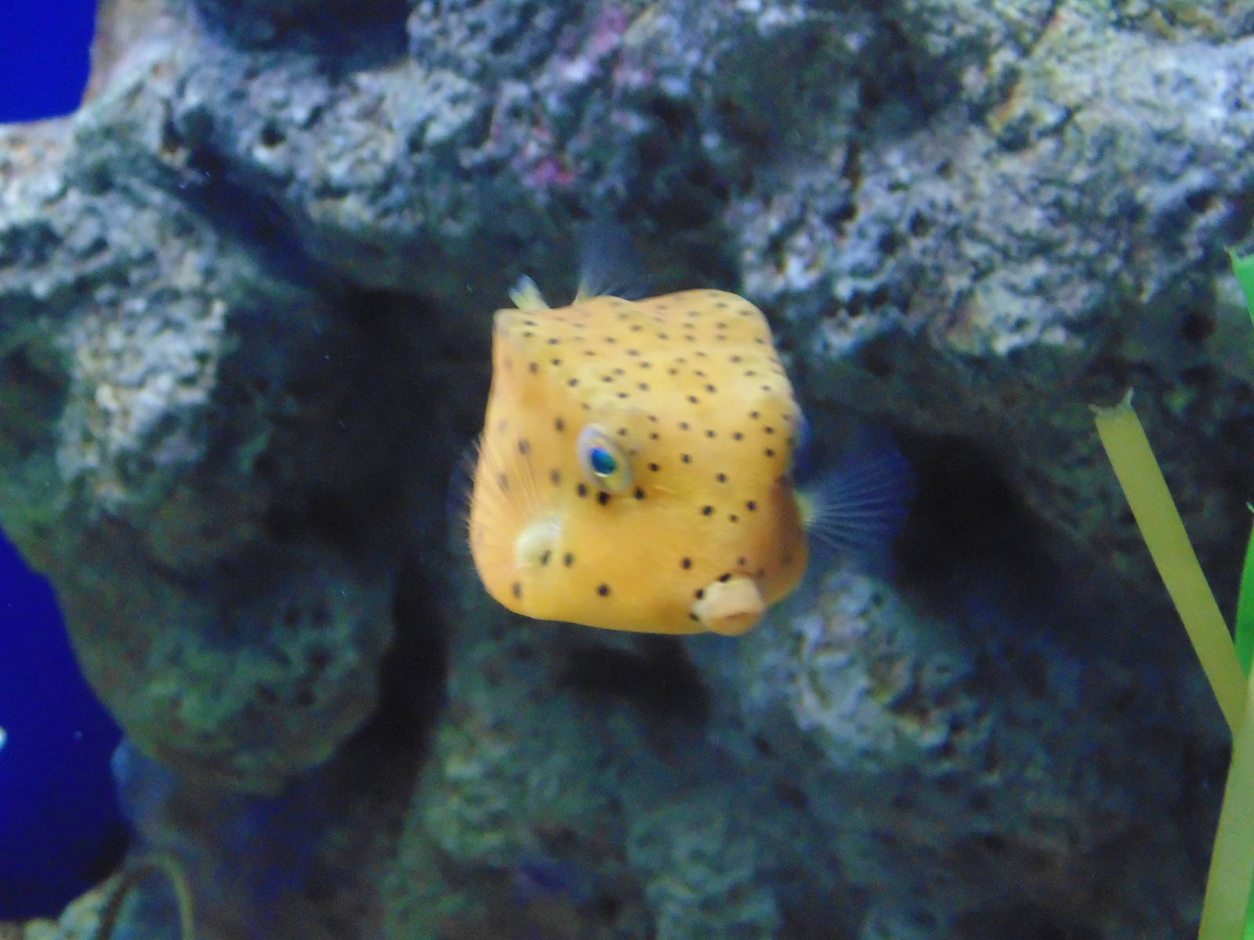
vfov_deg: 18.7
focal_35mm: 79
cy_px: 470
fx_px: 2862
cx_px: 627
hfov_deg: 24.7
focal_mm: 14.1
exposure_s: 1/20
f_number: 4.3
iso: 800
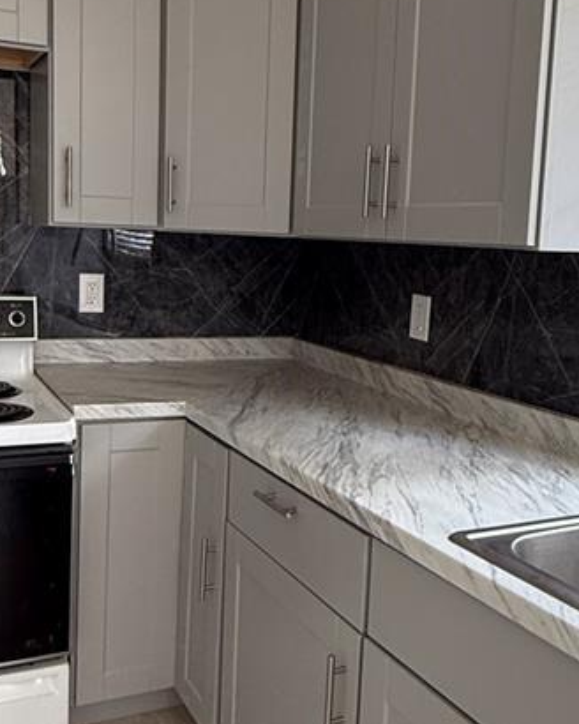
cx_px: 274
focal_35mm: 40
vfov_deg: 45.8
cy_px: 355
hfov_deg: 37.3
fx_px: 857
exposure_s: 1/60
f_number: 2.2
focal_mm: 2.22
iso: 250
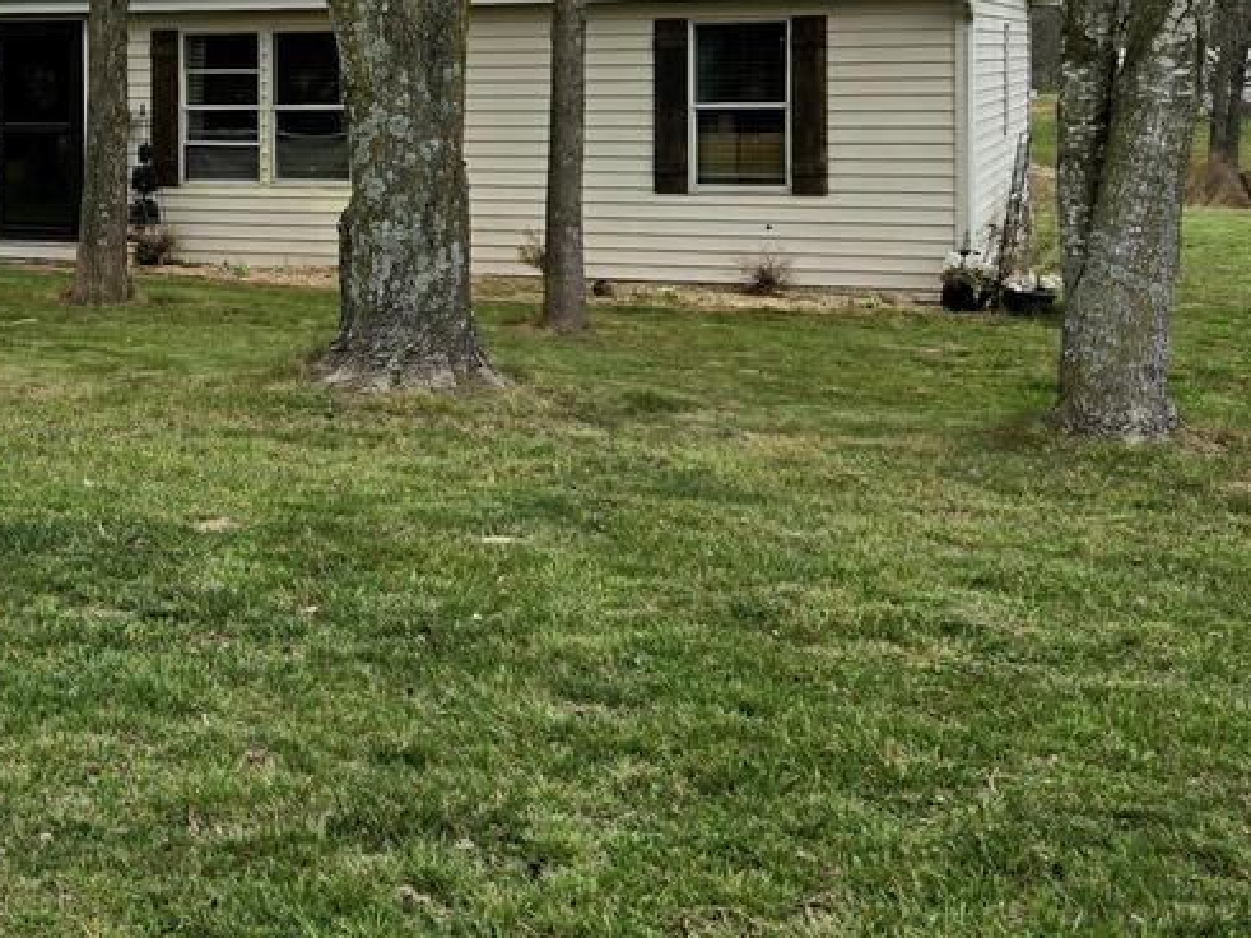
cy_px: 102
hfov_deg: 28.6
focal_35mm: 64
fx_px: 2312
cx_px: 32
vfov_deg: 22.4
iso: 25
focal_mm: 5.4
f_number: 1.8
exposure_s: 1/1000
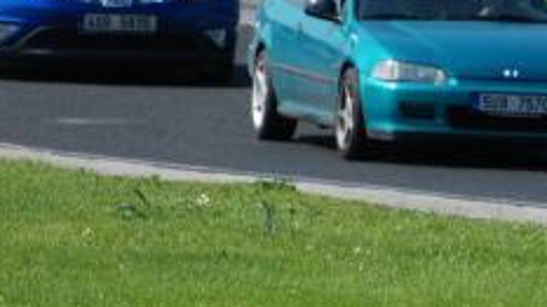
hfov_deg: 1.7
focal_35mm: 1296
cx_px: 509
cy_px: 148
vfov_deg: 0.9
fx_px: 18795
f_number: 5.6
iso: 200
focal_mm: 300
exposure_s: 1/800
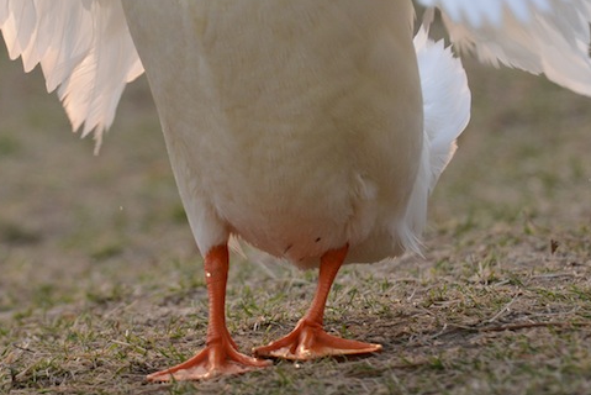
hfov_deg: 3.1
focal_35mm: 675
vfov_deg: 2.0
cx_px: 270
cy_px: -36
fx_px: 11088
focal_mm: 200
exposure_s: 1/1600
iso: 640
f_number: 3.2
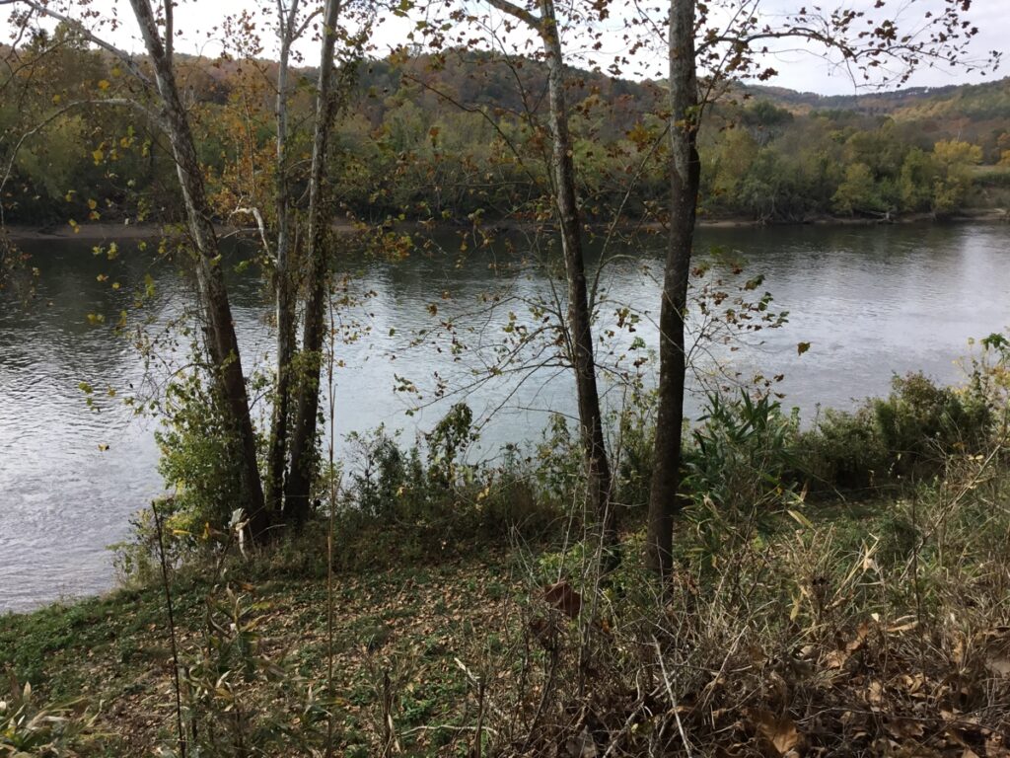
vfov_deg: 45.4
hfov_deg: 58.4
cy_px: 379
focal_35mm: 31
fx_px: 904
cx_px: 505
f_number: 2.4
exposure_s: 1/471
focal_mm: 3.3
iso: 25
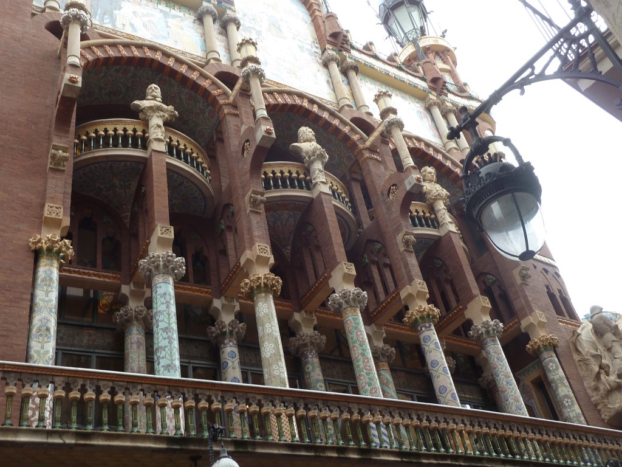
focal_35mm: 40
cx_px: 311
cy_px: 234
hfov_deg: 46.8
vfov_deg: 36.0
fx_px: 719
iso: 80
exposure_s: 1/30
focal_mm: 6.5
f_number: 3.6
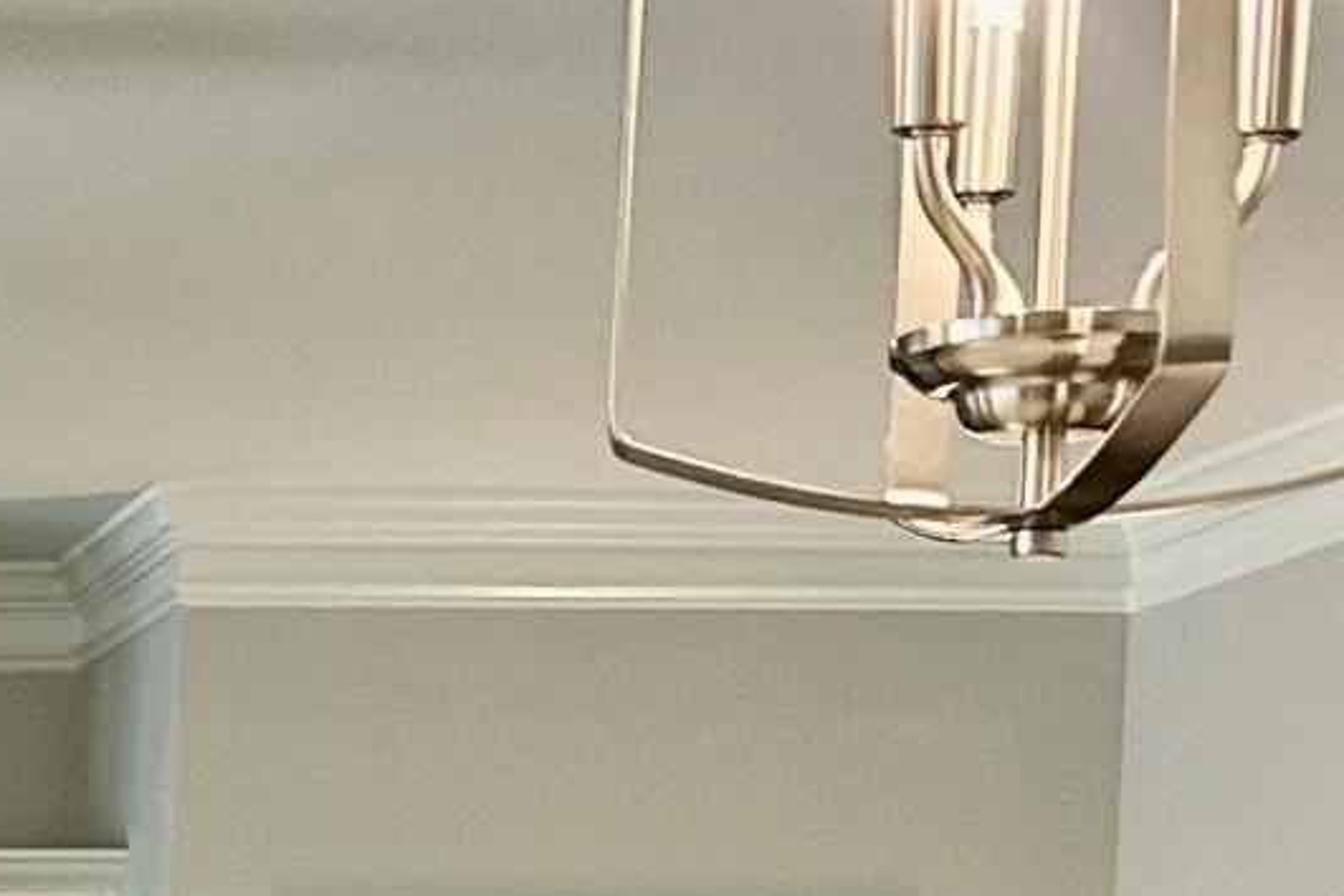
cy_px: 1870
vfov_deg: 9.1
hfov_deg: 13.2
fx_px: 5264
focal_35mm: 141
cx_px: -1015
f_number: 1.78
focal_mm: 6.86
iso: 160
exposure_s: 1/120
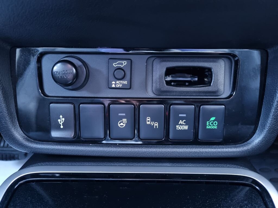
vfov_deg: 53.1
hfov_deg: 67.3
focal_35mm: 26
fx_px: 209
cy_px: 104
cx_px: 139
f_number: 1.8
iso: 1000
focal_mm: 5.4
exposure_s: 1/25
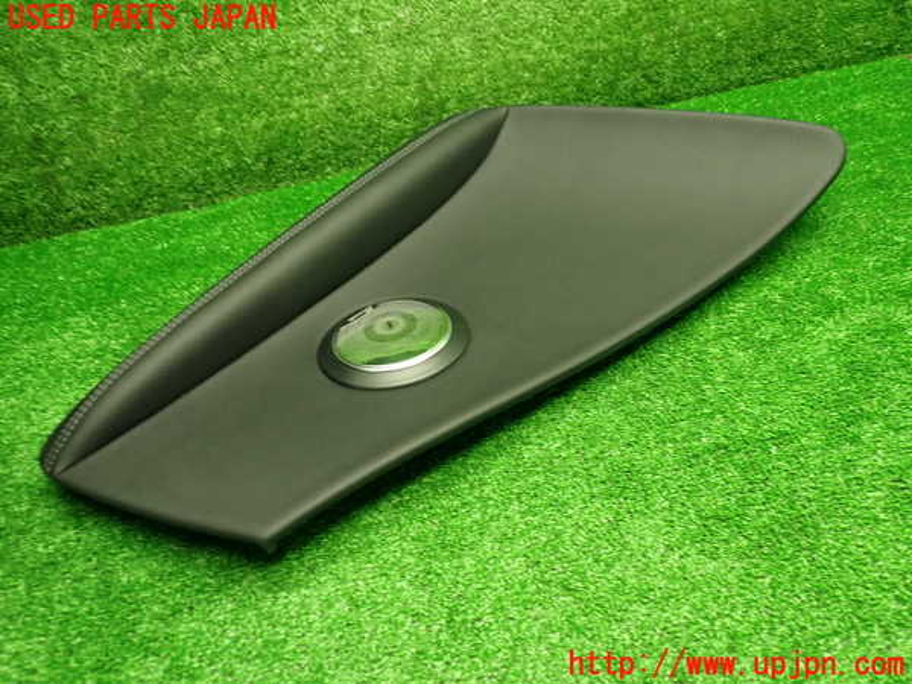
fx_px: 790
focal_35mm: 30
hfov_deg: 60.0
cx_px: 456
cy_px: 342
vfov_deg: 46.8
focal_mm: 5.4
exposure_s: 1/30
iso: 250
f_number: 2.3
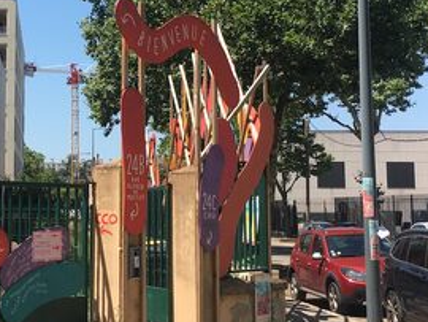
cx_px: 101
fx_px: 916
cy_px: 98
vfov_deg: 19.8
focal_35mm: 74
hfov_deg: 25.9
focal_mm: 4.15
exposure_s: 1/1166
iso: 25
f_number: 2.2
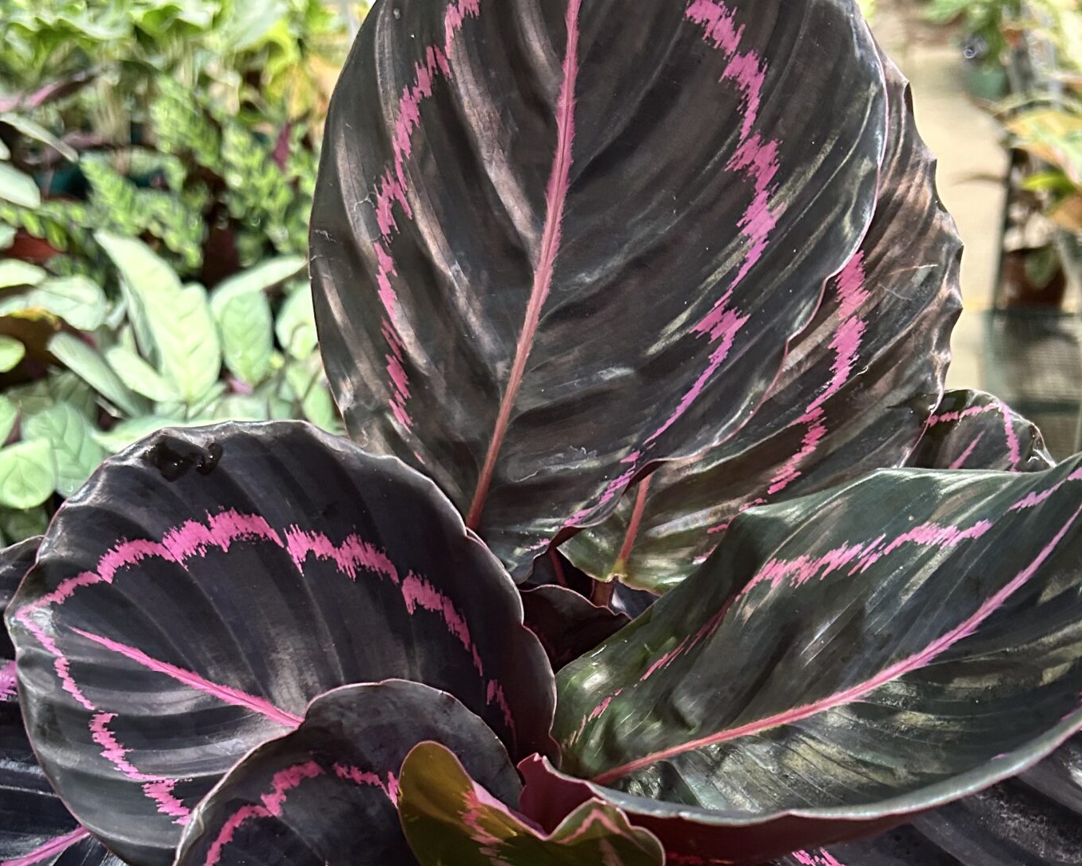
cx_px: 548
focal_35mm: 48
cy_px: 679
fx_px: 1537
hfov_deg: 38.8
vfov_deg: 30.8
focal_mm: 5.7
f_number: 1.5
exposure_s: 1/60
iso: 320
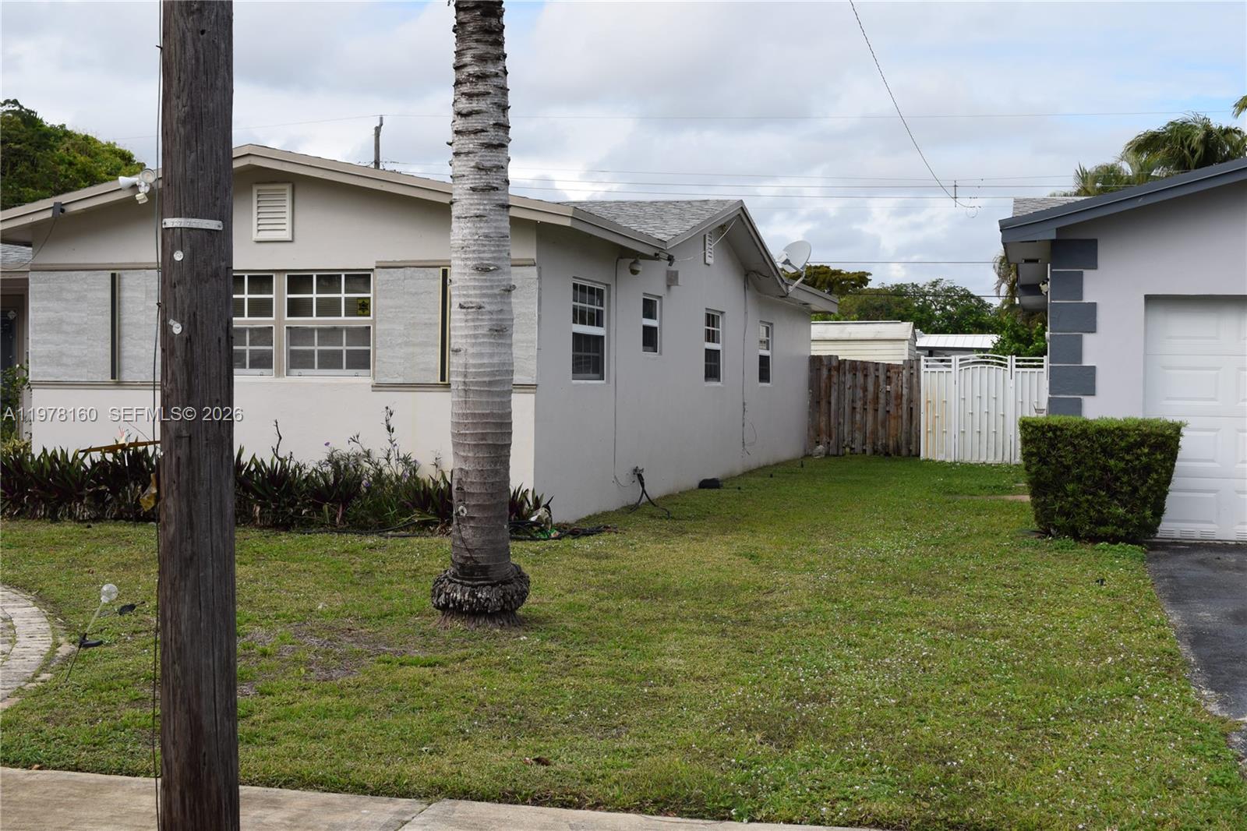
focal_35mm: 48
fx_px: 1662
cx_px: 624
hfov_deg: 41.1
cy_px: 416
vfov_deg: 28.1
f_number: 10
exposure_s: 1/400
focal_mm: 32
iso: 200
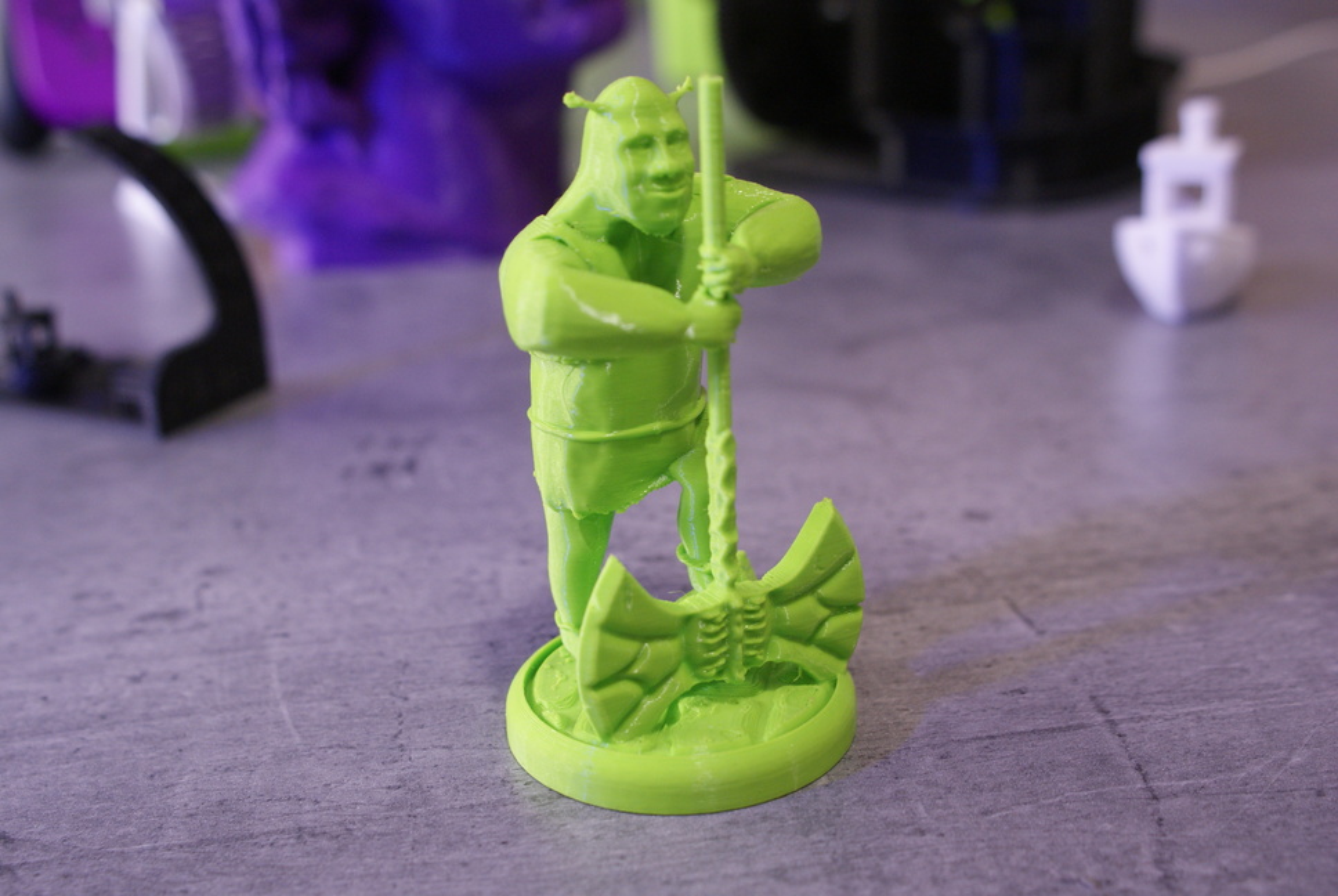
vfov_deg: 32.0
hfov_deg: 46.3
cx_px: 669
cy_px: 448
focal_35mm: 42
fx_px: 1563
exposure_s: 1/5
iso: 400
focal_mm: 28
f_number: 5
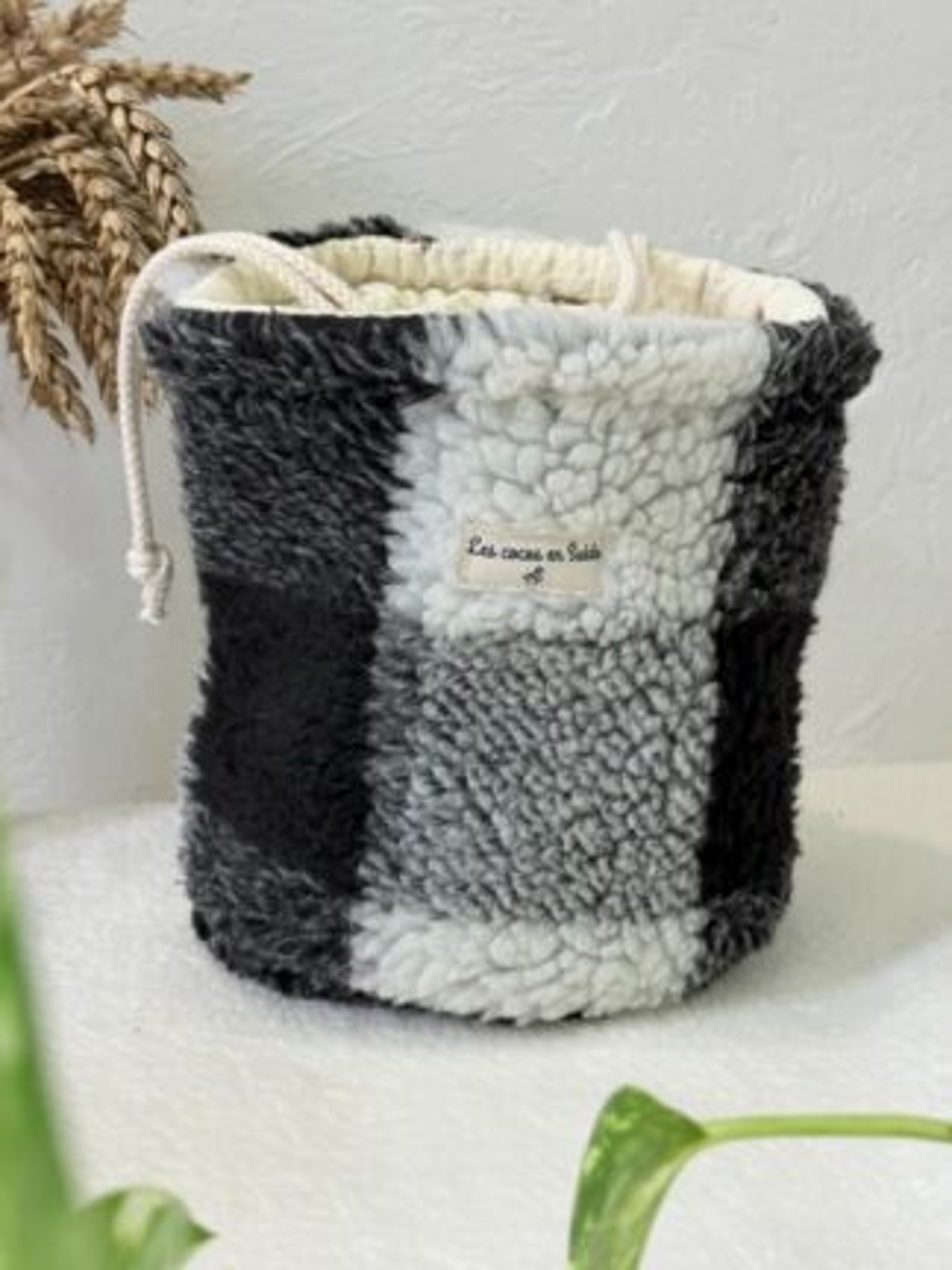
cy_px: 635
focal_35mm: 48
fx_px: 1760
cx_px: 476
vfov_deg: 39.7
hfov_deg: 30.3
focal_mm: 6.76
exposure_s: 1/60
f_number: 1.78
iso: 125
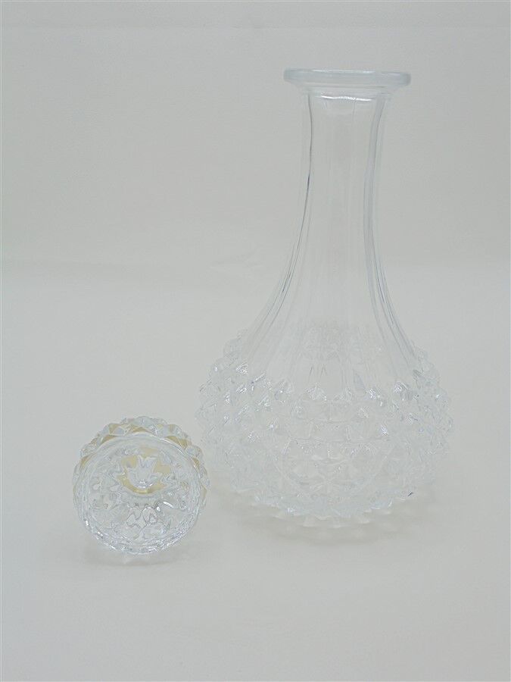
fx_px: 669
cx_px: 256
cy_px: 341
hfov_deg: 41.8
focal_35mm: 34
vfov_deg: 54.0
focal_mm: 6.1
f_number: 4
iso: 100
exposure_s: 1/100
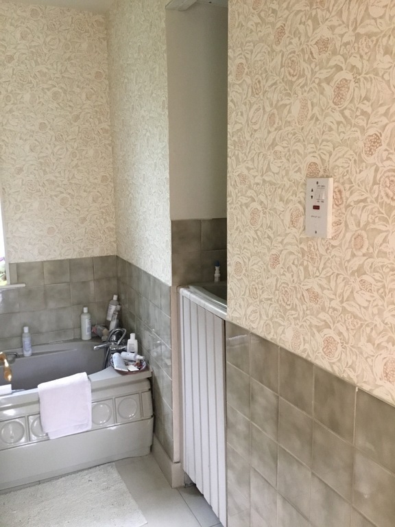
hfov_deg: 45.4
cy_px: 264
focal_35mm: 31
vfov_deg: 58.4
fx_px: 472
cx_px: 198
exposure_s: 1/30
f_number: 2.4
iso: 200
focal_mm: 3.3
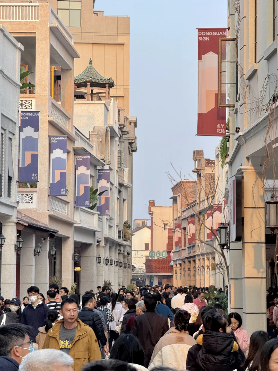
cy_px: 186
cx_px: 139
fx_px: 1285
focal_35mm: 120
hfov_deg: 12.3
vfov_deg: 16.4
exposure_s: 1/126
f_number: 2.8
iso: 64
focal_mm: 15.66
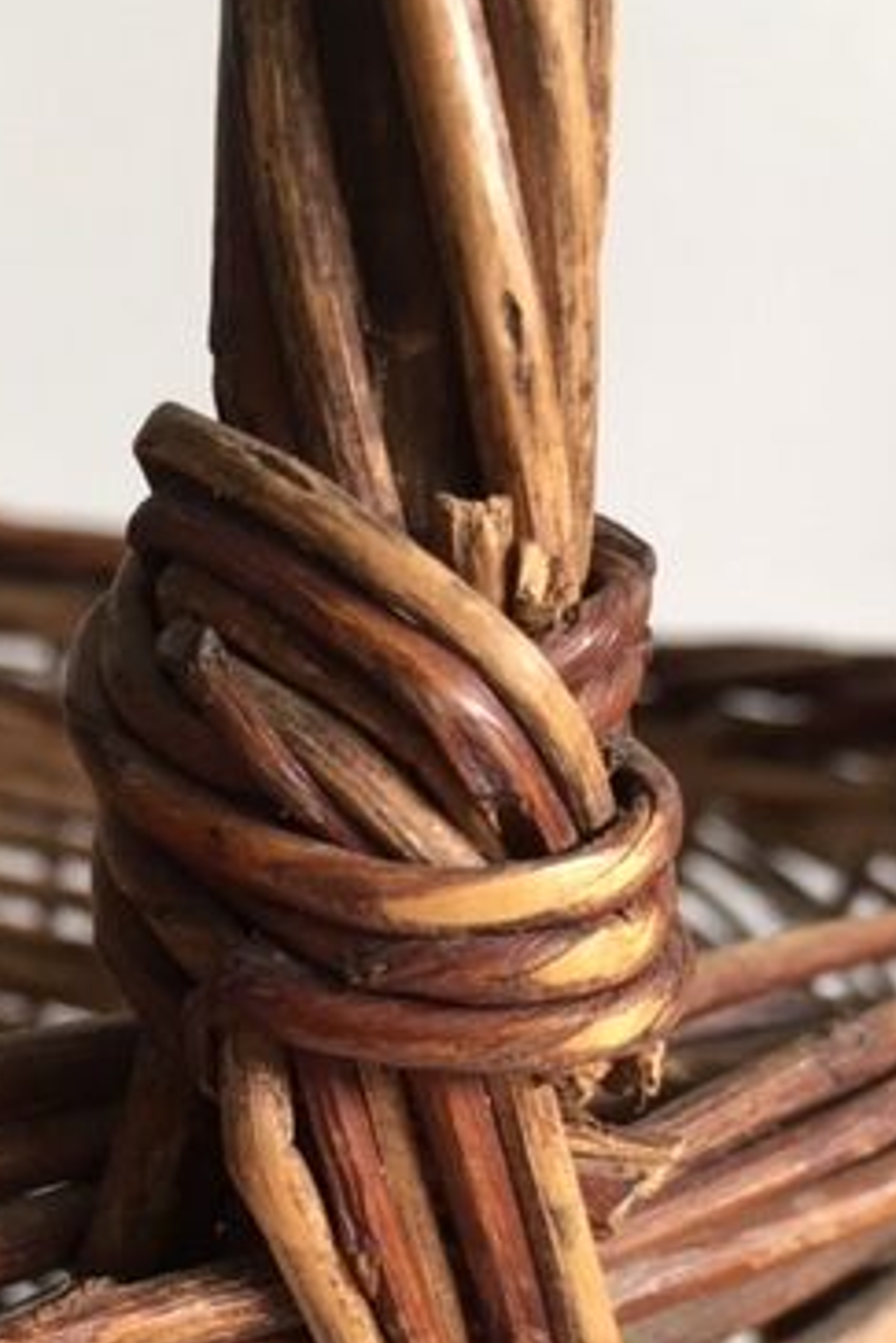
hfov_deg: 25.3
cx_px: 269
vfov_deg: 36.6
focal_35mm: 53
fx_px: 1977
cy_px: 1004
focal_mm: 4.15
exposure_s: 1/33
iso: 32
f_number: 2.2
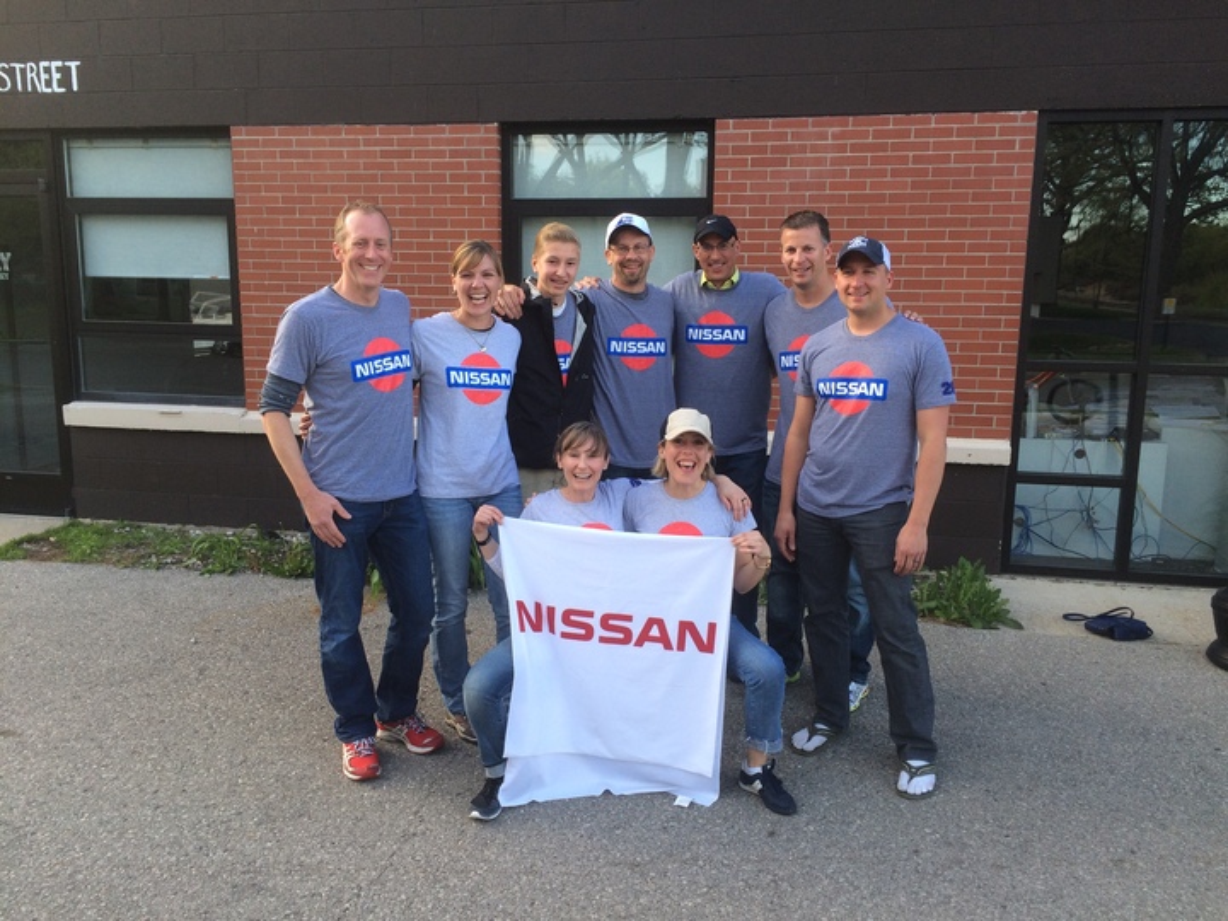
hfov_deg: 61.7
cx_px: 614
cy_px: 460
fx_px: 1029
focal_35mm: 29
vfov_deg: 48.2
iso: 40
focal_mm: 4.15
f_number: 2.2
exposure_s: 1/120
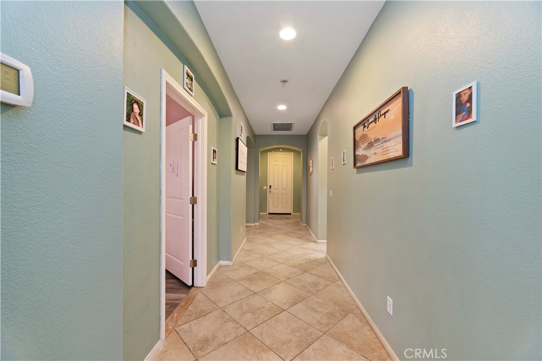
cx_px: 271
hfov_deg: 104.3
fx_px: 211
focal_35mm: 14
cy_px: 180
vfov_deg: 81.1
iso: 500
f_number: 10
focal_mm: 14
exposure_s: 1/1.25
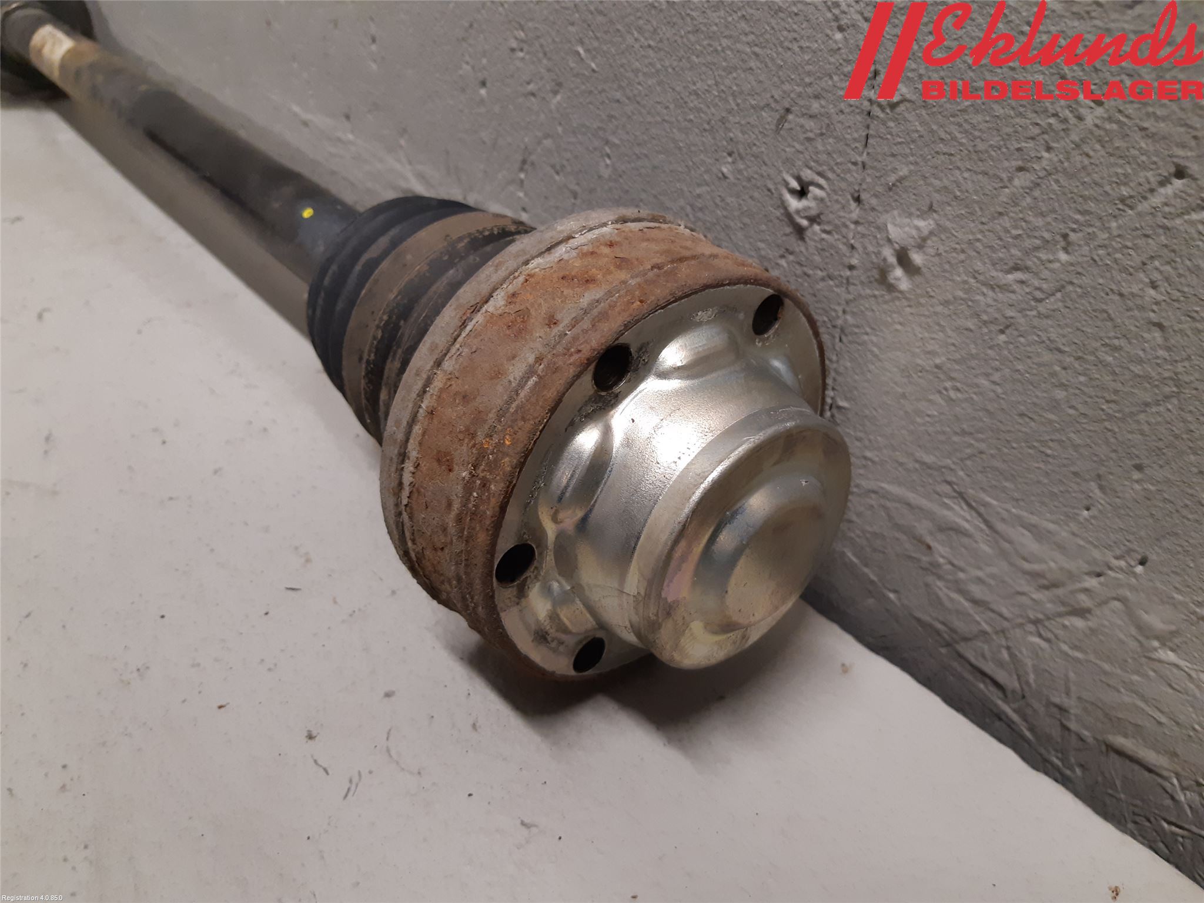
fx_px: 904
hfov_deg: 67.3
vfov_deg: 53.1
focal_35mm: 26
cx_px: 602
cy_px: 452
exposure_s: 1/50
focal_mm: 3.93
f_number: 1.7
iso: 160
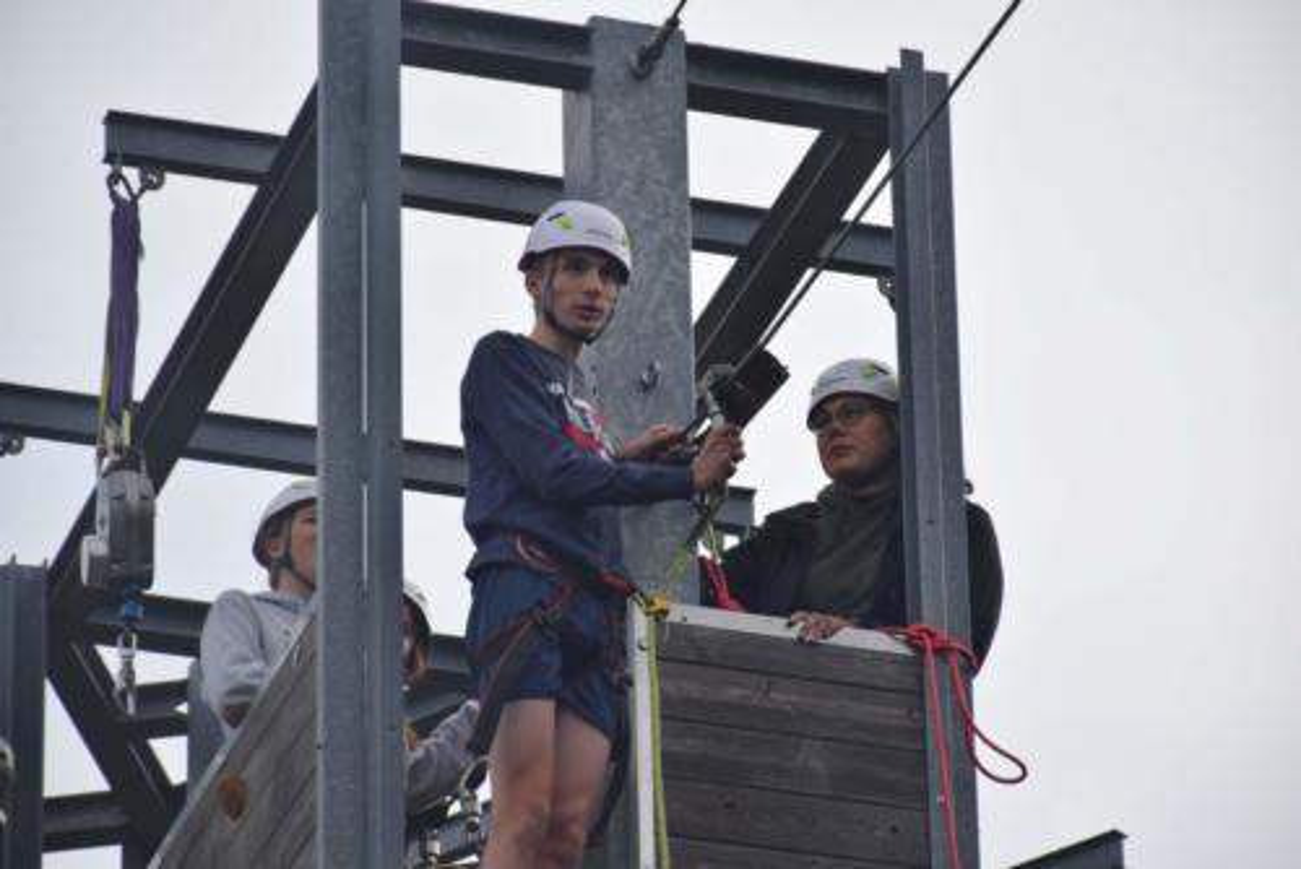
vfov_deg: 6.6
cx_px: 650
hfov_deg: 9.8
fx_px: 7593
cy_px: 434
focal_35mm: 210
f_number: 7.1
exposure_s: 1/800
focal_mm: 140
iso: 200
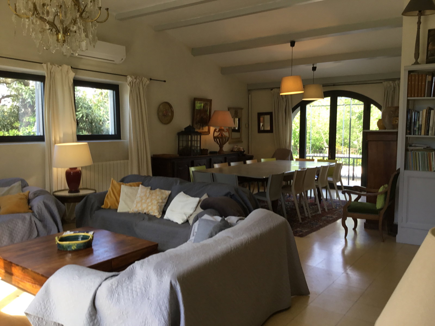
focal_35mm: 31
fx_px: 390
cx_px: 218
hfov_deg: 58.4
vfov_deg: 45.4
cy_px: 163
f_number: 2.4
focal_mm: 3.3
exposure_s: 1/50
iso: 32
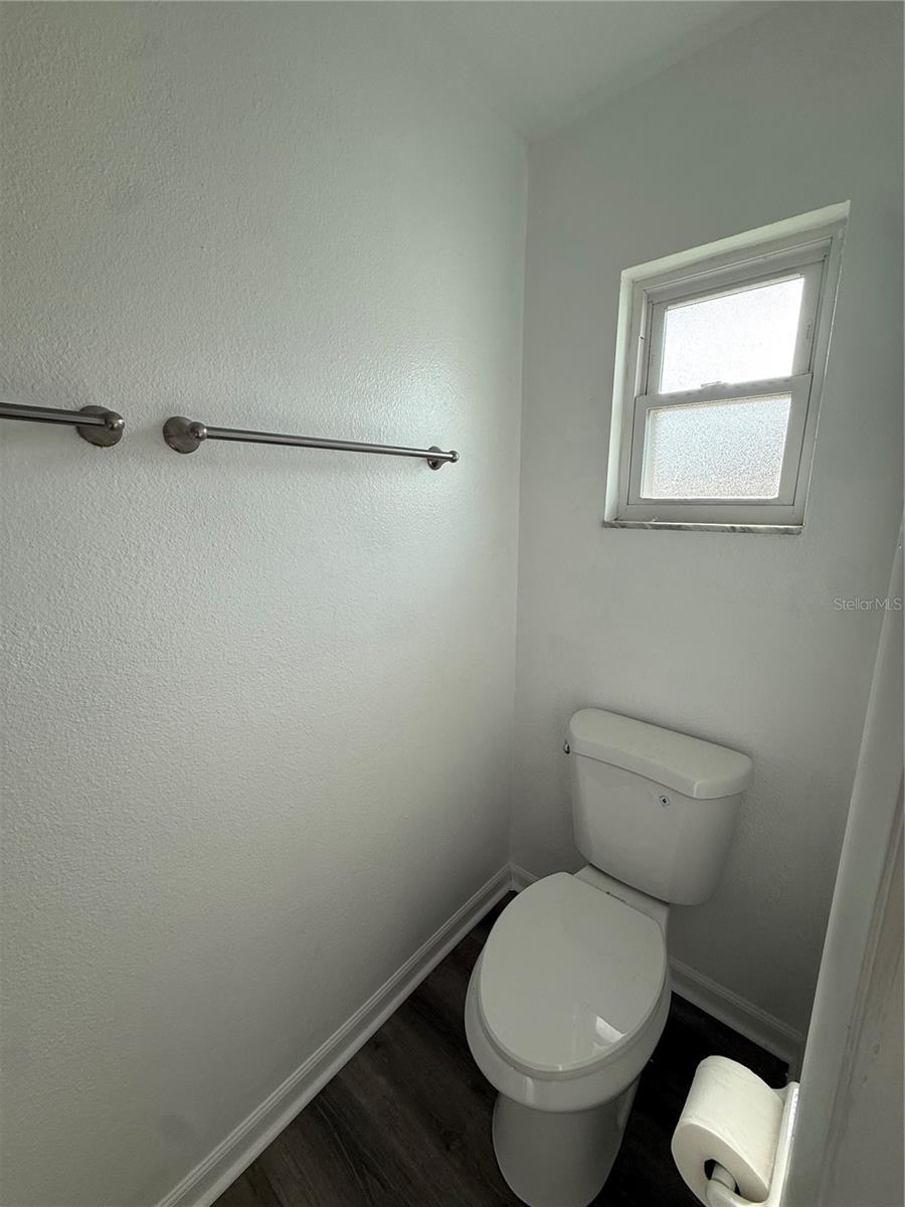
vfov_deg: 102.1
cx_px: 452
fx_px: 488
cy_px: 604
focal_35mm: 14
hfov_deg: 85.7
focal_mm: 2.22
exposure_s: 1/120
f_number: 2.2
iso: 100
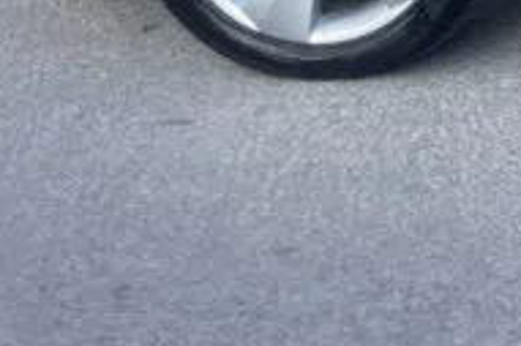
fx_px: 1966
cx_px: 1195
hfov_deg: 12.4
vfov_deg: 9.5
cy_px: -330
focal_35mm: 136
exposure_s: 1/1092
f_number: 1.6
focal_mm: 4.2
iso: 32
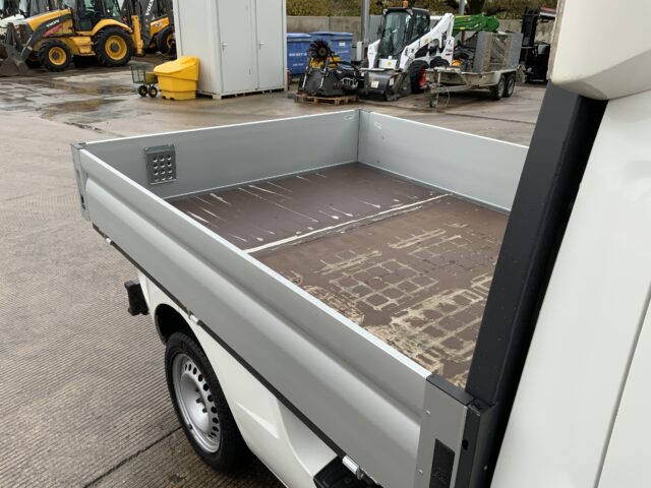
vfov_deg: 48.2
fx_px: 545
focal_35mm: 29
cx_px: 326
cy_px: 244
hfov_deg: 61.7
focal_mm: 3
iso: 16
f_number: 1.8
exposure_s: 1/231
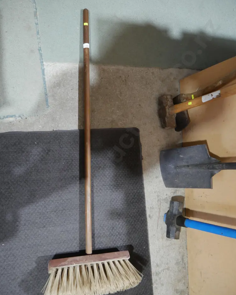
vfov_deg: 58.7
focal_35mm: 30
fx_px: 262
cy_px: 152
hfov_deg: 48.5
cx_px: 118
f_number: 3.5
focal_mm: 14
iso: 800
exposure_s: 1/60
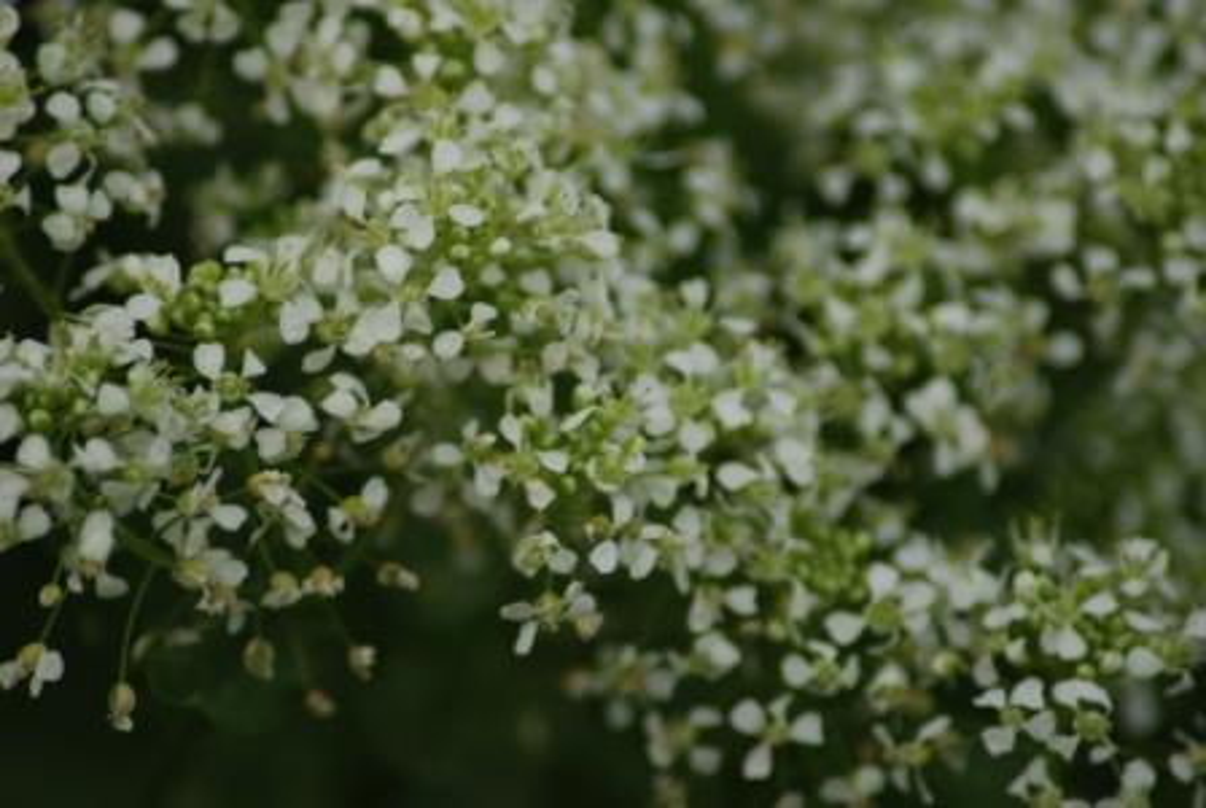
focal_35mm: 450
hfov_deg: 4.6
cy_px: 404
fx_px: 15095
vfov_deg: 3.1
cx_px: 603
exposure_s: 1/200
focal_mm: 300
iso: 100
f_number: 5.6
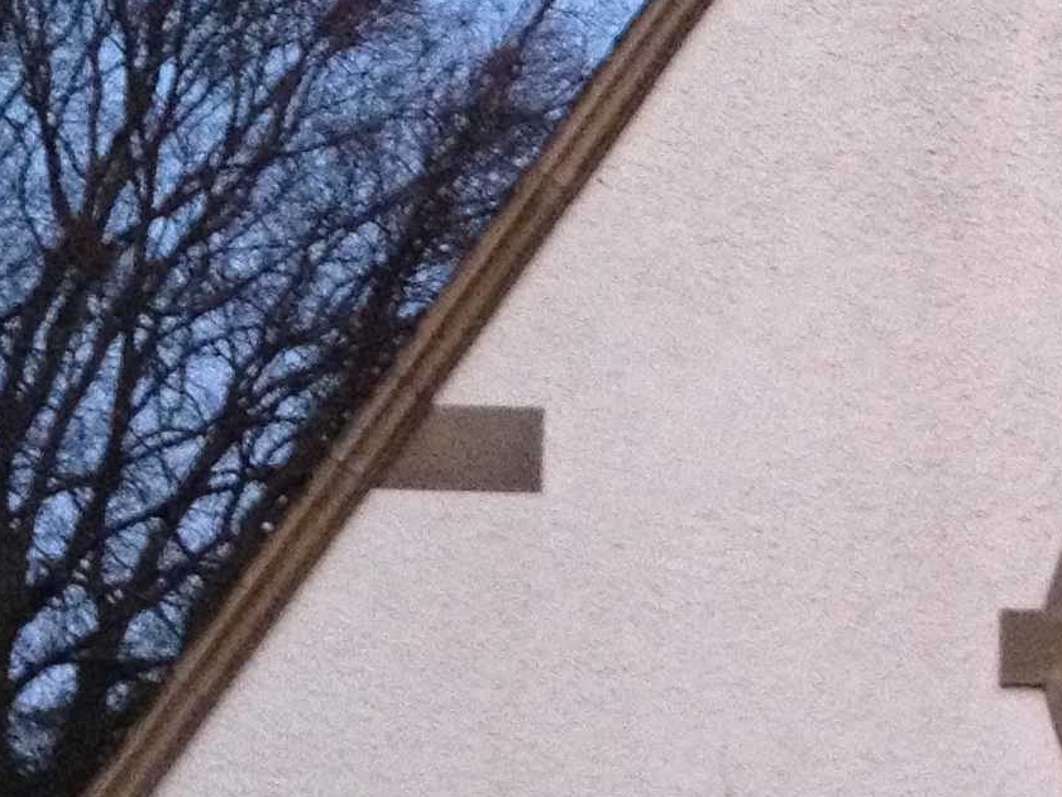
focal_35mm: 136
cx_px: 1421
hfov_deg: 13.9
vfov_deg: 10.8
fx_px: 4172
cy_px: 812
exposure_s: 1/15
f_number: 2.4
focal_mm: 4.28
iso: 500
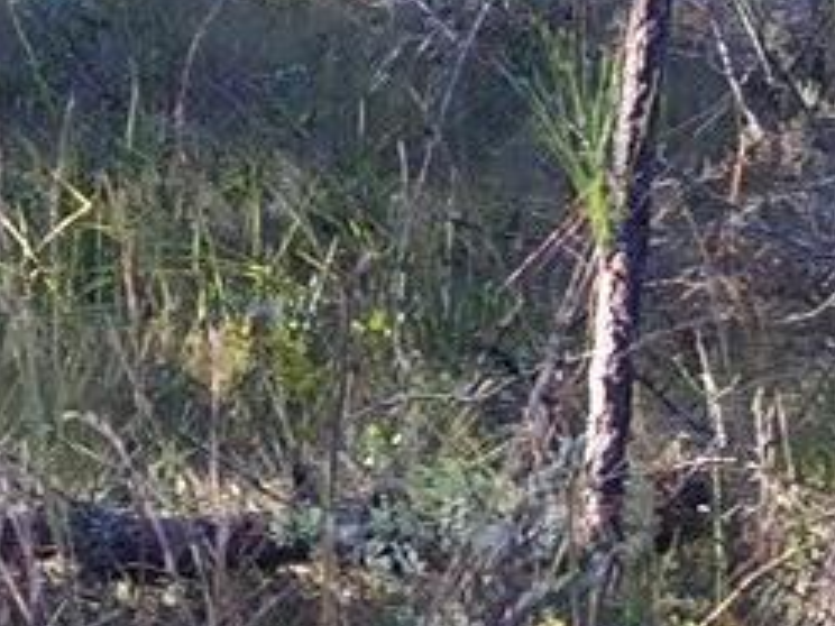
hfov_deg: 9.1
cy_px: 397
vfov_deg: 7.8
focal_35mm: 191
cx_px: -1300
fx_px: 4607
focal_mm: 4.15
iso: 32
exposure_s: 1/127
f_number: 2.2
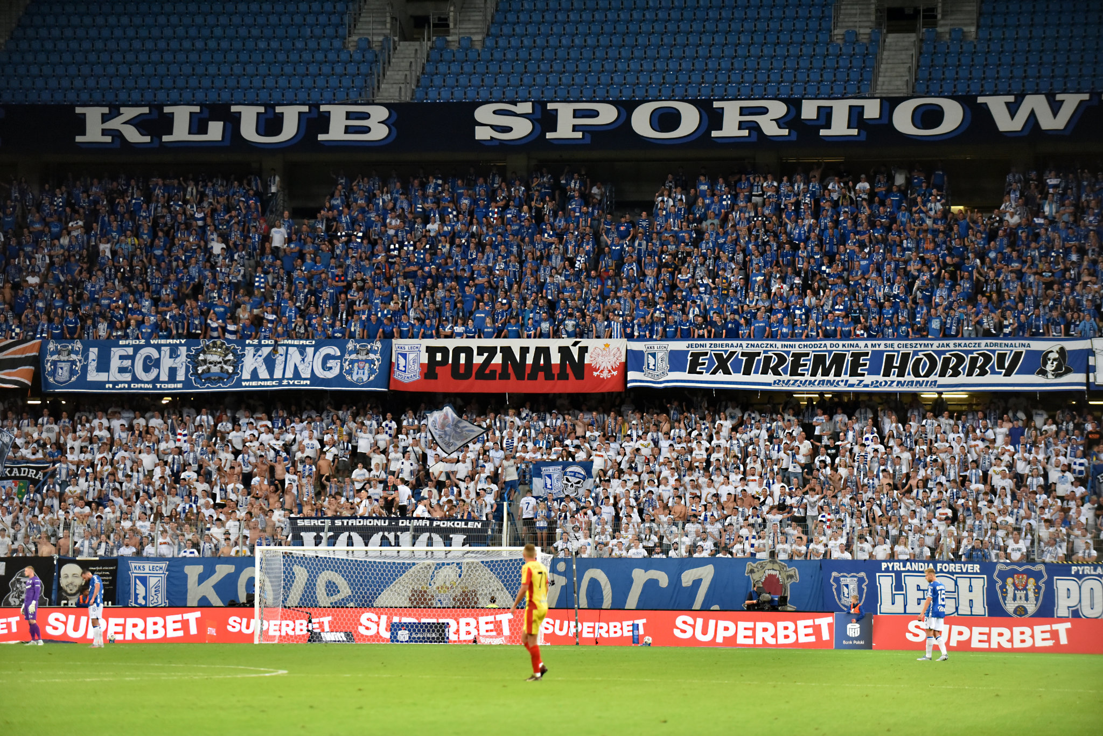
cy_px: 368
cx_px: 552
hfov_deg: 15.2
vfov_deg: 10.2
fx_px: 4137
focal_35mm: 135
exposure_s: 1/1000
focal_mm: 135
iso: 2200
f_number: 2.8
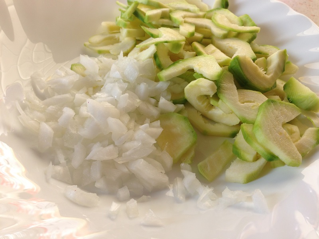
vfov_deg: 42.9
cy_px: 120
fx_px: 304
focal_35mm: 33
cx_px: 160
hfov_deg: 55.4
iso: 50
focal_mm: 4.12
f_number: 2.4
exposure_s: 1/183
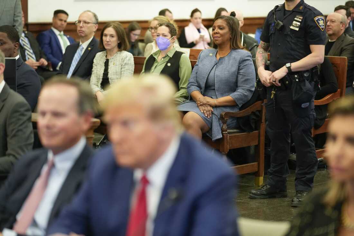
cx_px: 177
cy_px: 118
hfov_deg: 17.6
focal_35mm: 116
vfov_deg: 11.8
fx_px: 1140
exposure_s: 1/250
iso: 4000
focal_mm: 116
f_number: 2.8
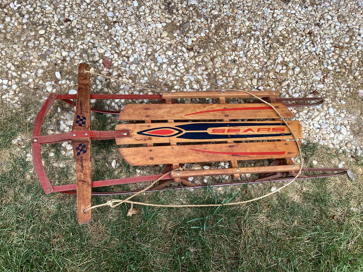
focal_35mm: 31
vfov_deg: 45.4
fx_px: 325
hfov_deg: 58.3
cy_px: 136
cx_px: 182
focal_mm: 3.3
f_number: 2.4
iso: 25
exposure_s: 1/228
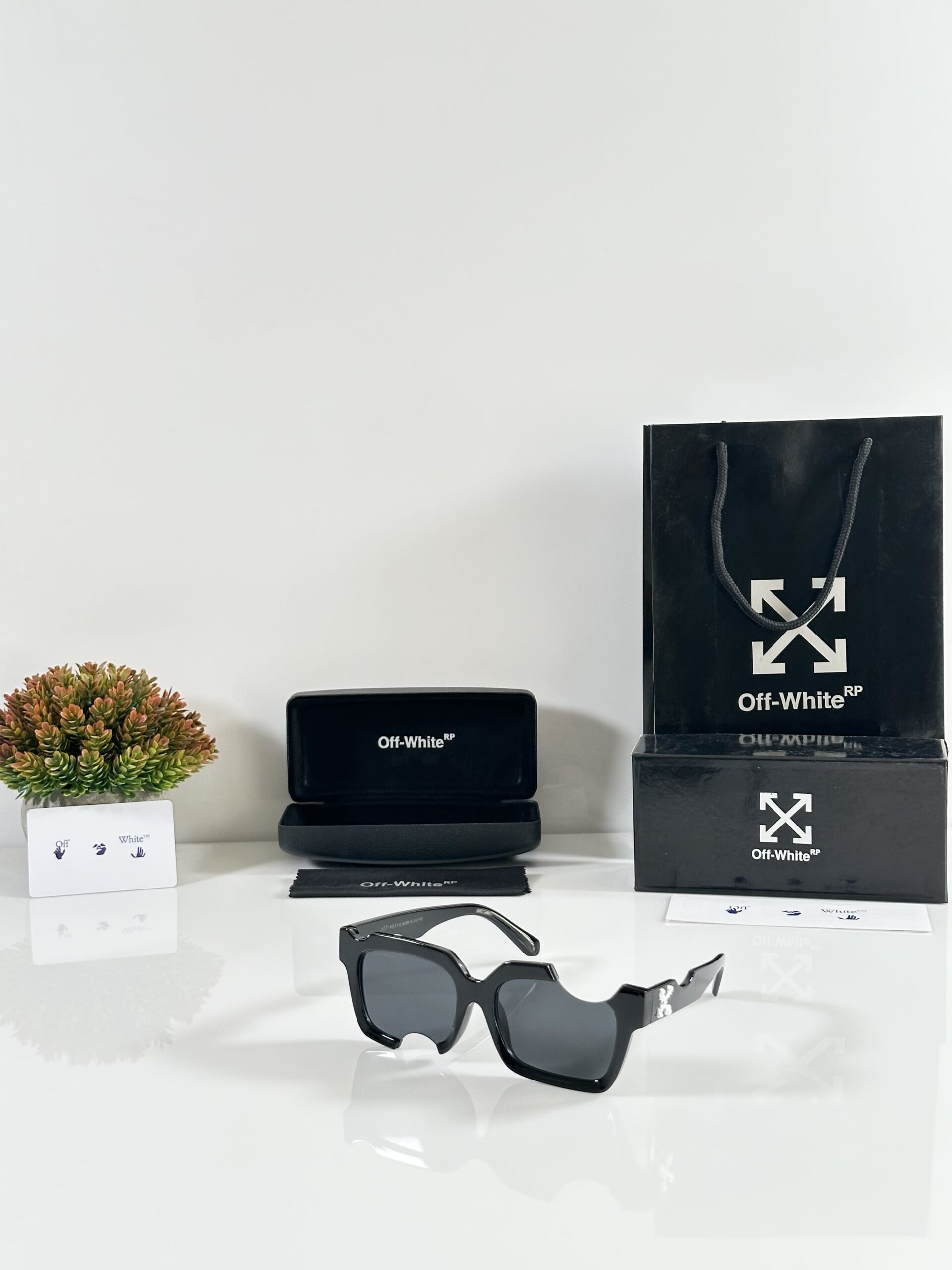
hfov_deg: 30.3
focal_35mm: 48
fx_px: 1760
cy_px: 635
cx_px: 476
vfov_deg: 39.7
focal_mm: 6.86
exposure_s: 1/86
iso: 80
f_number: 1.78
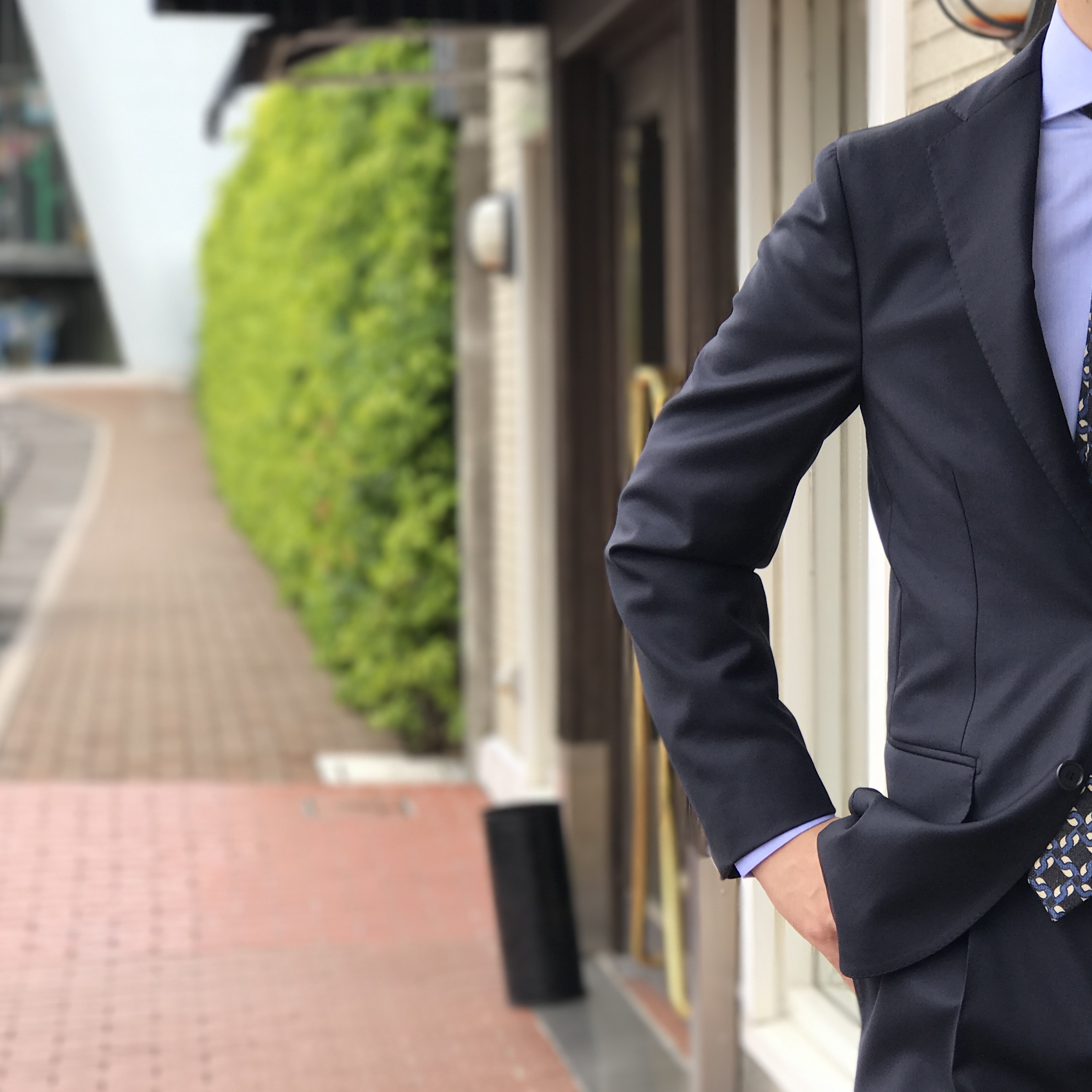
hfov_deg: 19.2
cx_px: 932
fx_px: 3176
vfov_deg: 19.5
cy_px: 708
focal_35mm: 89
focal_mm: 6.6
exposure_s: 1/205
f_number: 2.8
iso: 20
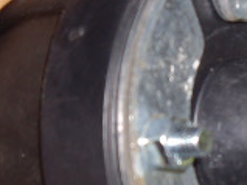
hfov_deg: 12.9
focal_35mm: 153
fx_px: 1091
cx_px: 191
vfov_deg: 9.7
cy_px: 152
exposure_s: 1/40
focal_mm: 7.9
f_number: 8
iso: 64
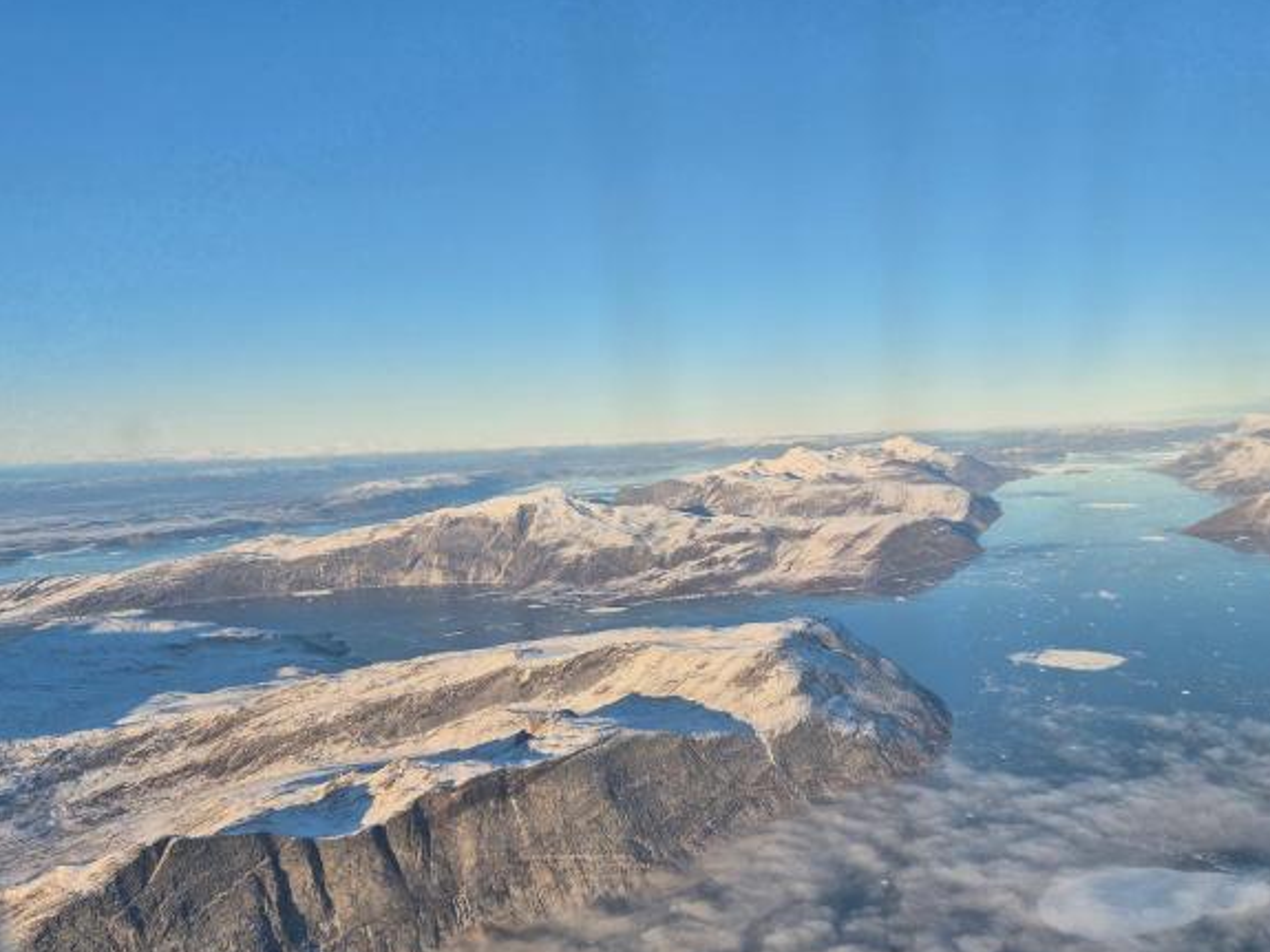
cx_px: 811
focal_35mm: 32
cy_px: 614
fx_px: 1174
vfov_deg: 43.7
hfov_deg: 56.0
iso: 25
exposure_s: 1/1208
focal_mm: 5.4
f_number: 1.8
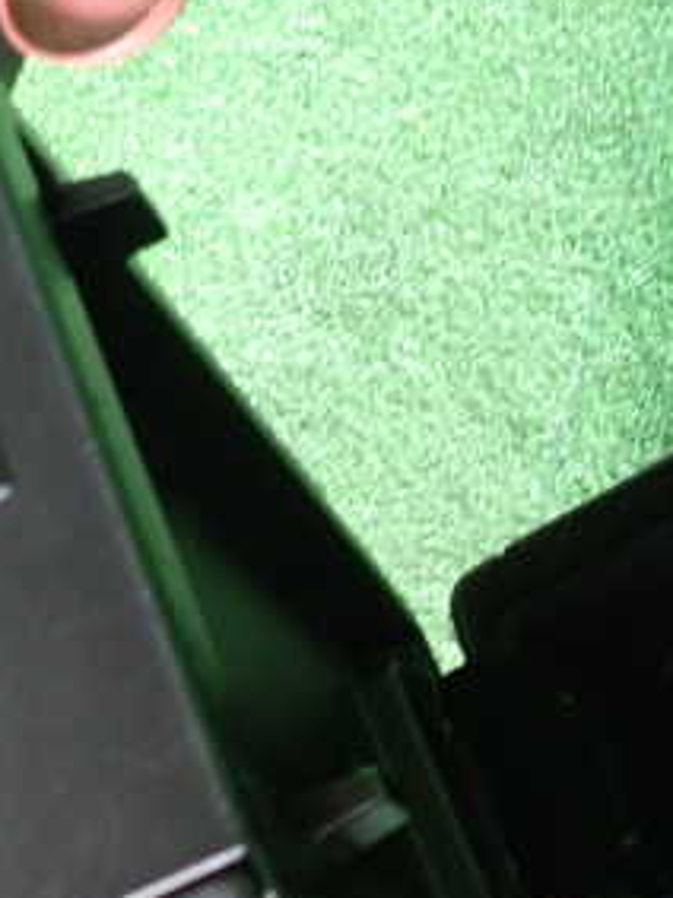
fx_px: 1375
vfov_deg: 36.1
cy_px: 517
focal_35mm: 53
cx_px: 822
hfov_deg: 24.7
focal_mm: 4.5
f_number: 2
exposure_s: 1/30
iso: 250
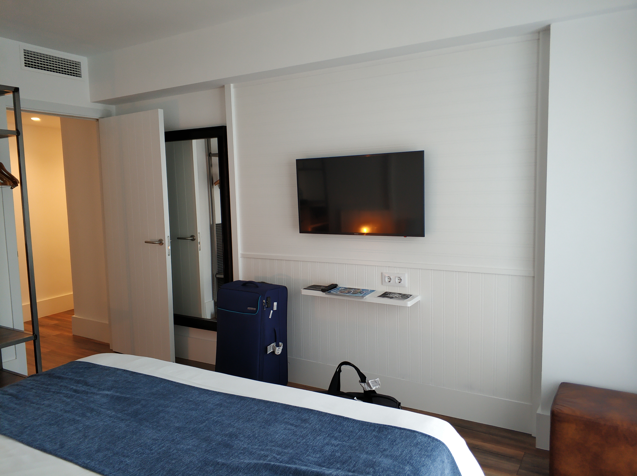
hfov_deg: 65.4
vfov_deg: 51.3
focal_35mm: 27
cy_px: 238
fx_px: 496
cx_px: 318
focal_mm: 3.82
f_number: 1.8
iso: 188
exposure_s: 1/25
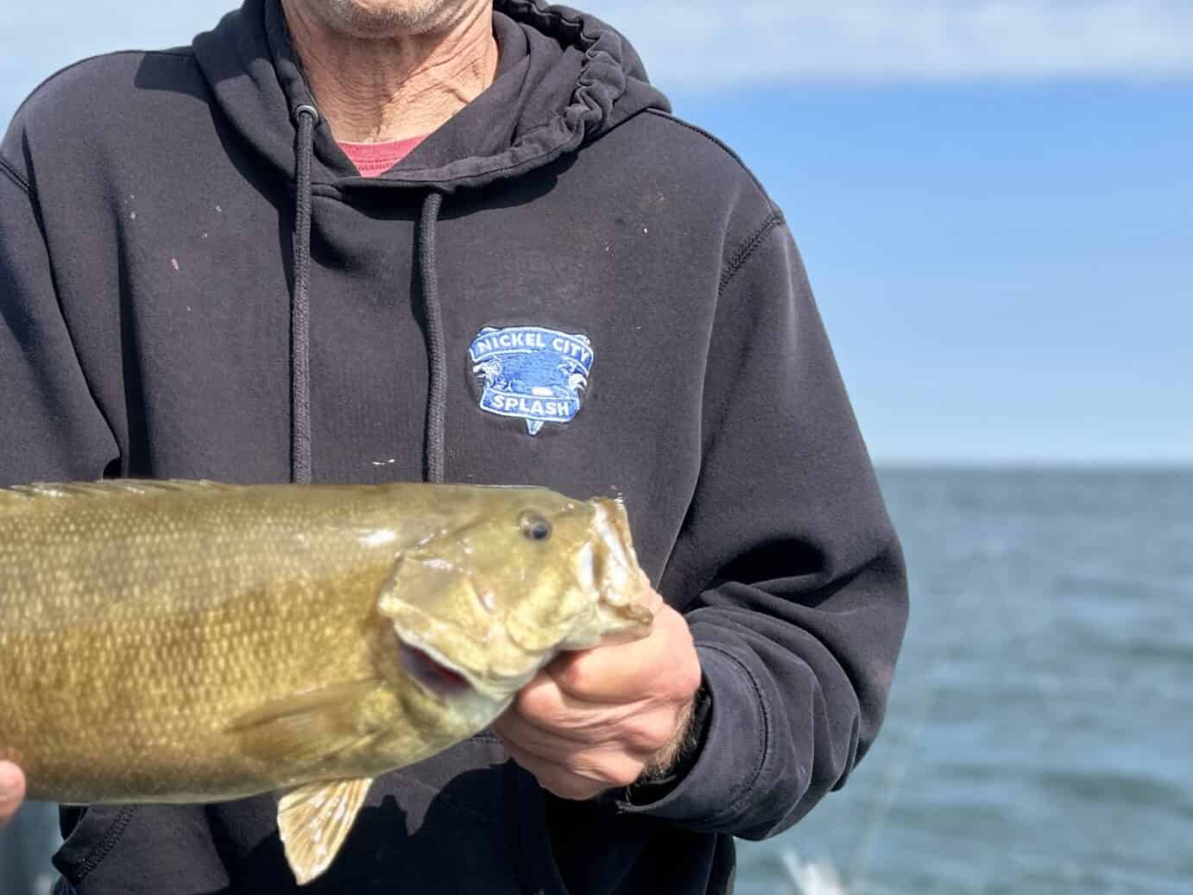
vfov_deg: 29.1
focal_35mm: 50
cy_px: 436
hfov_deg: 37.4
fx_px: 1723
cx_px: 325
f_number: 1.78
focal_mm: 6.86
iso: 80
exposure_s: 1/3597
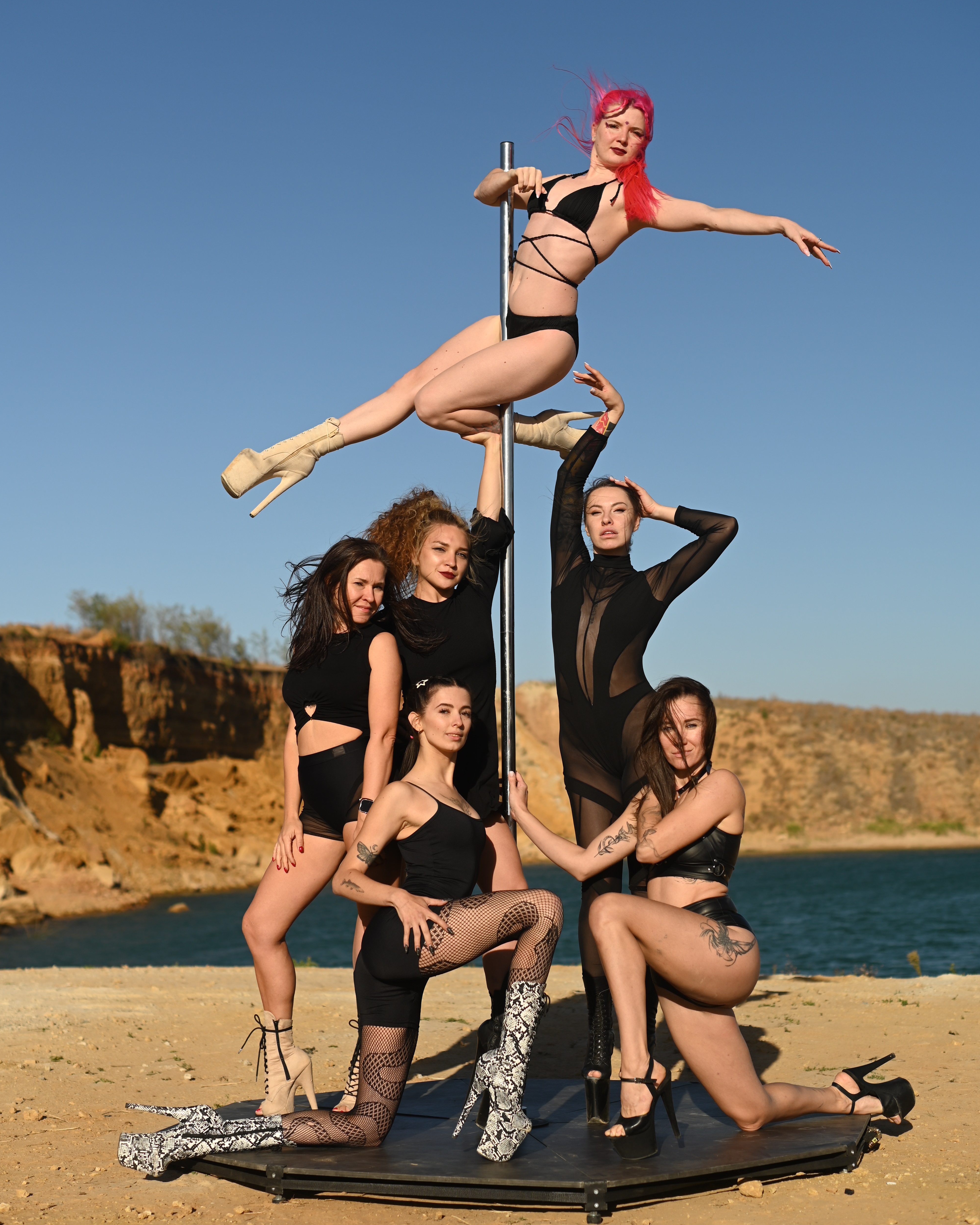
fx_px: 2066
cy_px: 568
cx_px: 486
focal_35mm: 57
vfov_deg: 33.0
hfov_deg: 26.7
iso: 100
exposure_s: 1/3200
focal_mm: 50
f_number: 3.2
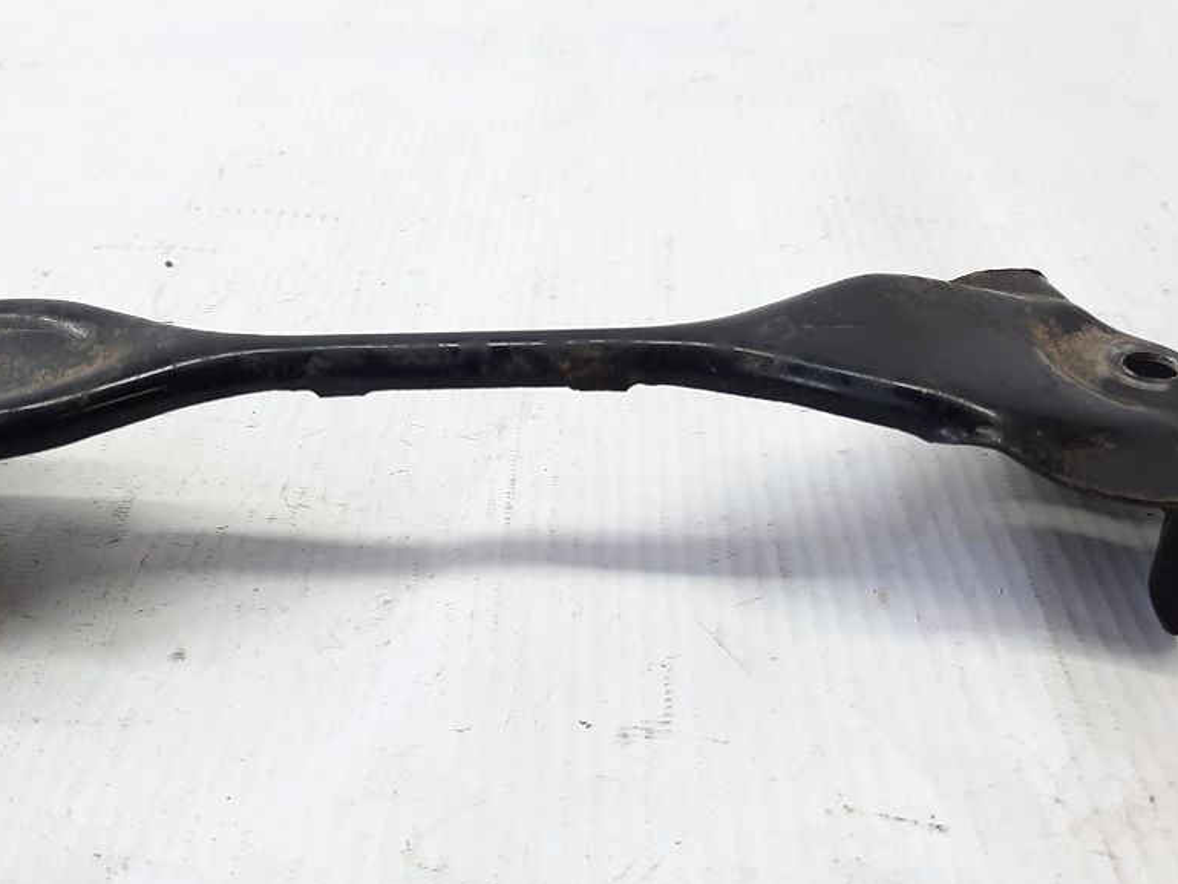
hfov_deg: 47.4
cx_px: 437
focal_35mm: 39
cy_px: 490
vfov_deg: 36.8
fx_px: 1327
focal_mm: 4.6
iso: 64
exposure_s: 1/50
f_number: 2
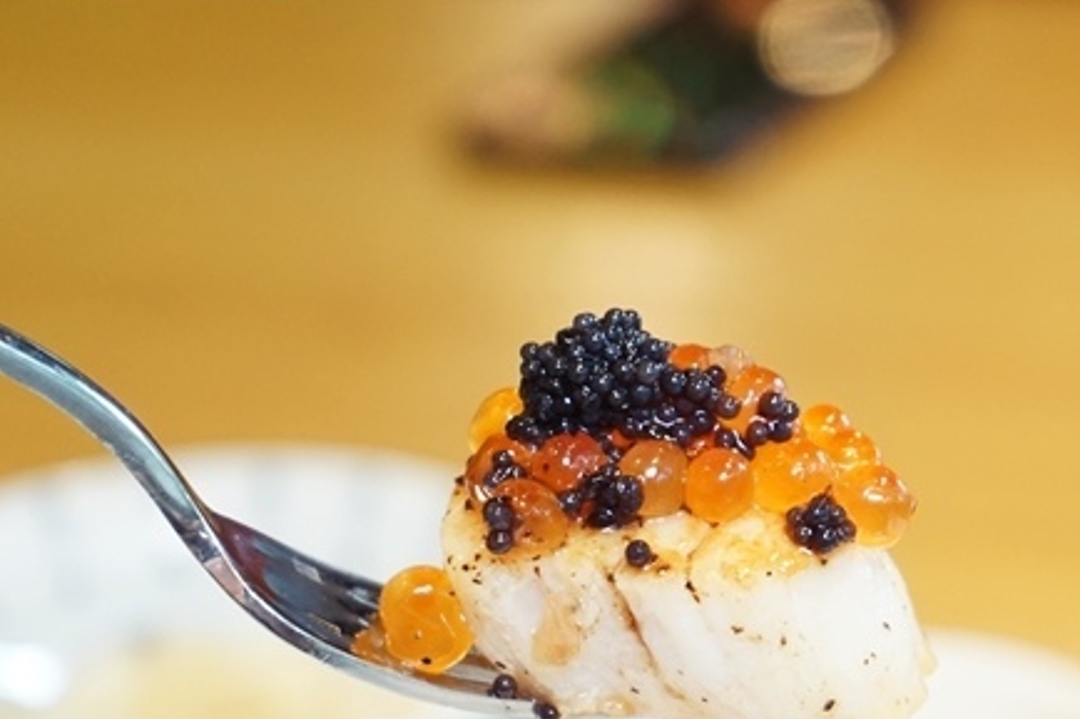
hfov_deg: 15.9
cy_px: 526
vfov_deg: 10.6
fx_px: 3868
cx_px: 667
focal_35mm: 129
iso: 1600
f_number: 5.6
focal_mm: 70
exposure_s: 1/80
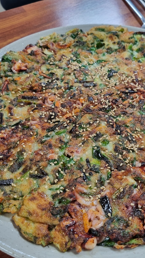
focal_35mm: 38
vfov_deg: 52.8
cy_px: 129
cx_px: 96
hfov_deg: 31.0
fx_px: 260
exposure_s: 1/120
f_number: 1.8
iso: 250
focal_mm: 5.4
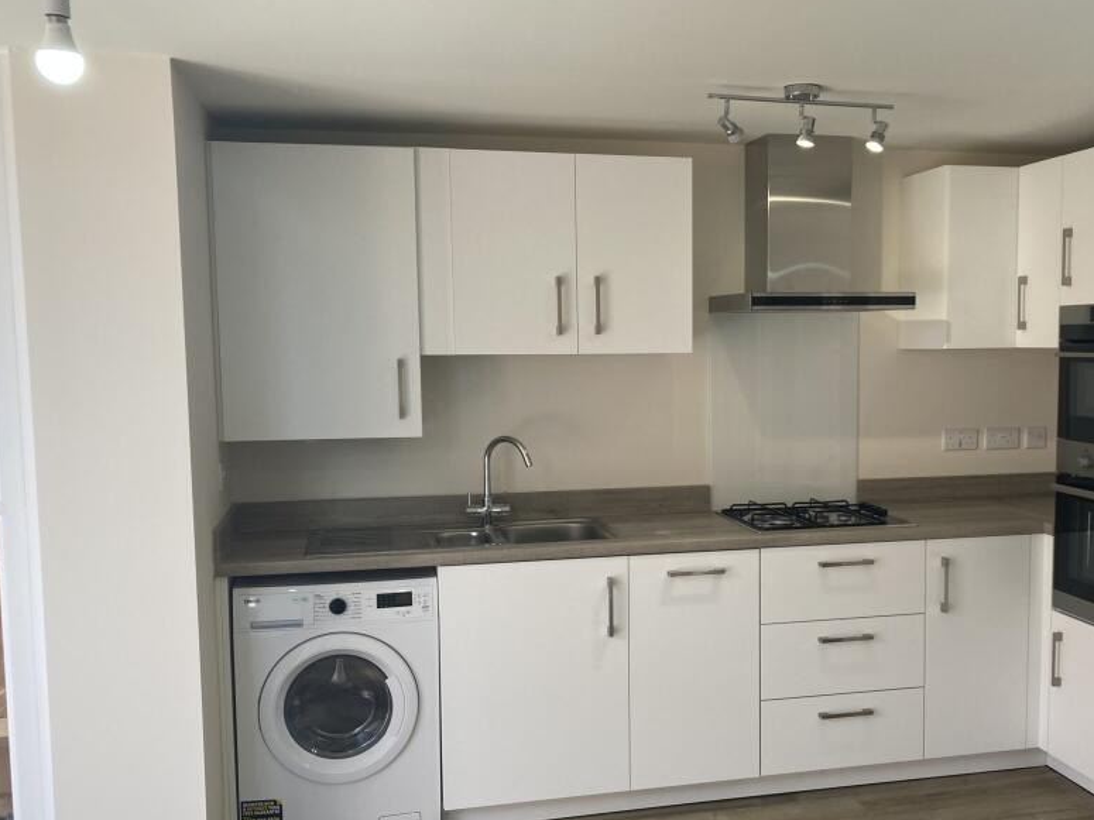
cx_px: 671
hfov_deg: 49.7
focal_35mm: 37
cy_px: 459
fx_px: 1169
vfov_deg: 38.6
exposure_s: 1/123
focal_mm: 3.99
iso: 20
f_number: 1.8
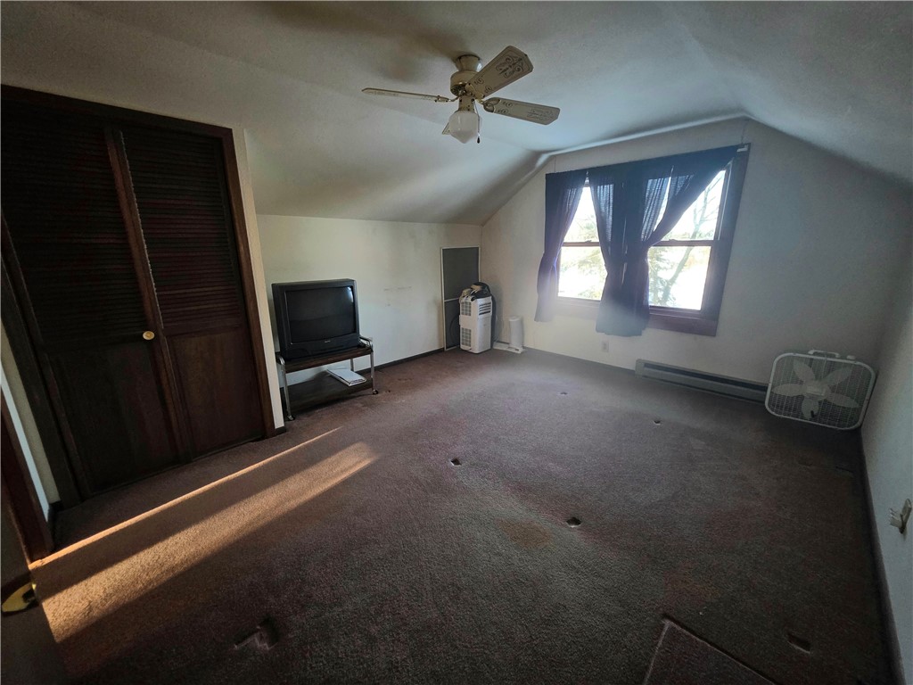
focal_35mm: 13
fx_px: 343
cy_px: 342
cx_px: 456
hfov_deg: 106.2
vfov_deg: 89.9
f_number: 1.9
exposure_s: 1/120
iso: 200
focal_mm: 2.2
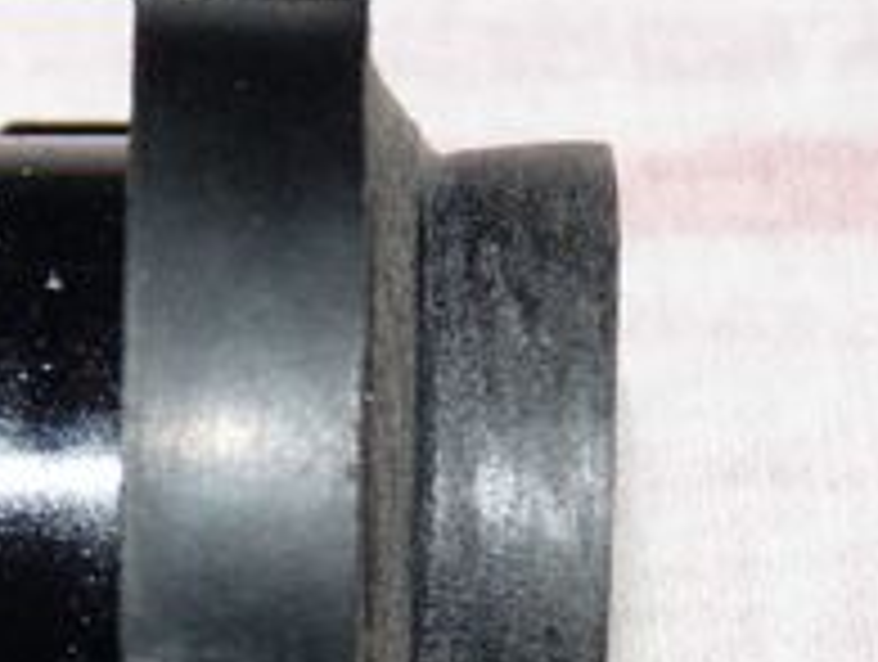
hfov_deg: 7.2
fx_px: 6988
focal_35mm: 275
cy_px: 617
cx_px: 270
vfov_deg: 5.4
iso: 100
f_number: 3.4
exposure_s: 1/40
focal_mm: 14.9
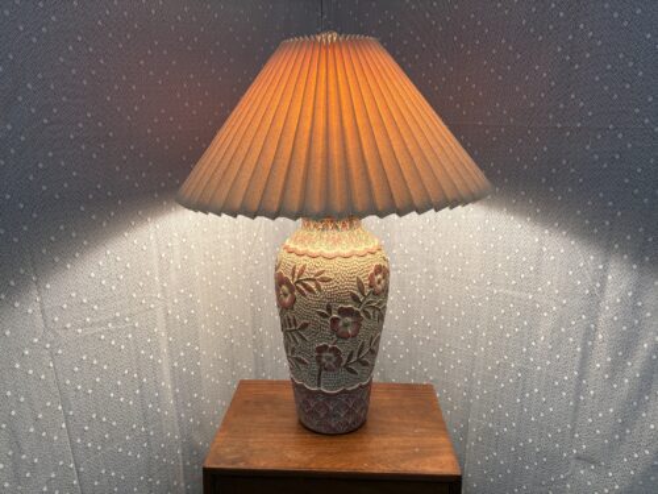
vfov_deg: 53.1
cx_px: 329
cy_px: 247
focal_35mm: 26
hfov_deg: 67.3
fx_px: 494
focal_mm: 5.96
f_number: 1.6
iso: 125
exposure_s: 1/120
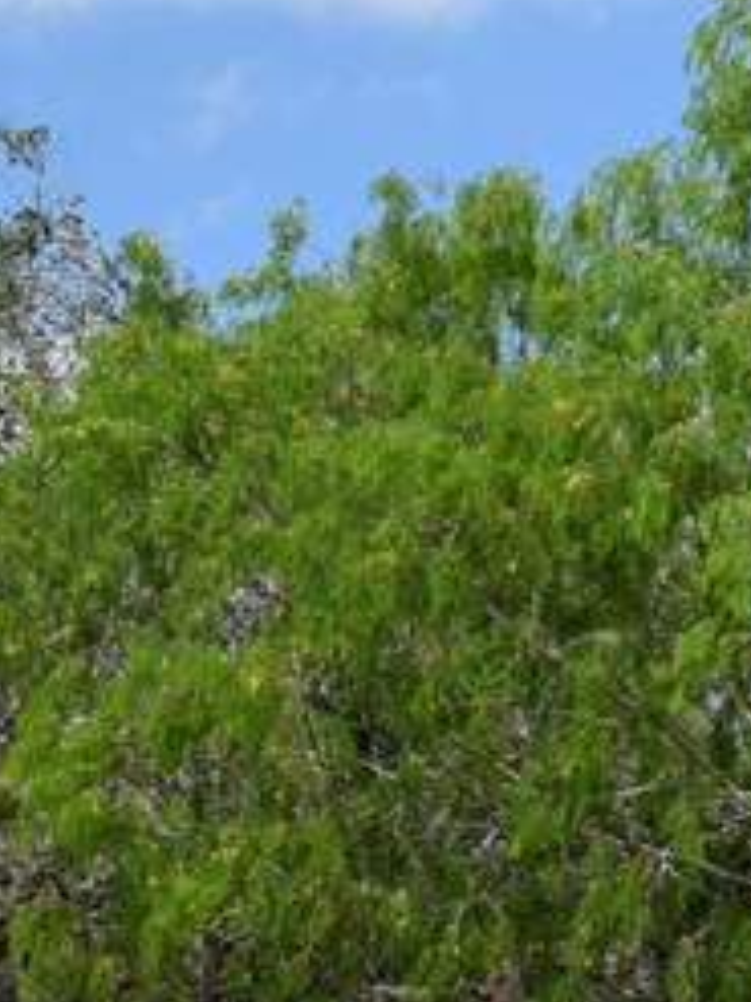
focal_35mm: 114
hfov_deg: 10.9
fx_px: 3301
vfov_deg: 16.3
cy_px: 1339
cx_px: 1847
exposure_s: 1/500
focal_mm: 18
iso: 200
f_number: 11
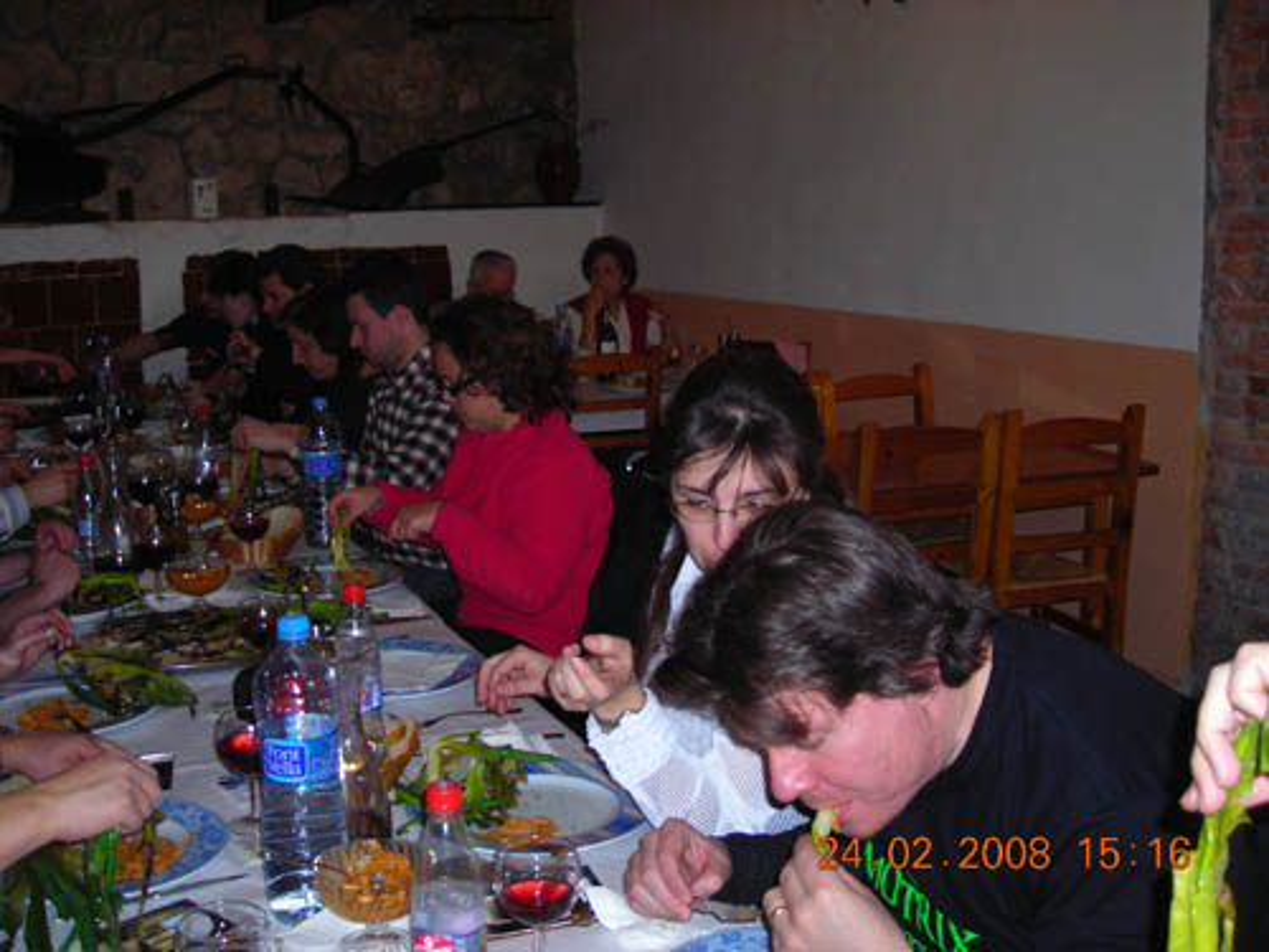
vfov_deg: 35.1
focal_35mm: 41
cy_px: 476
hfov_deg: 45.8
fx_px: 1503
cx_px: 634
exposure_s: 1/60.1
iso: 90
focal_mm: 6.8
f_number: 3.3
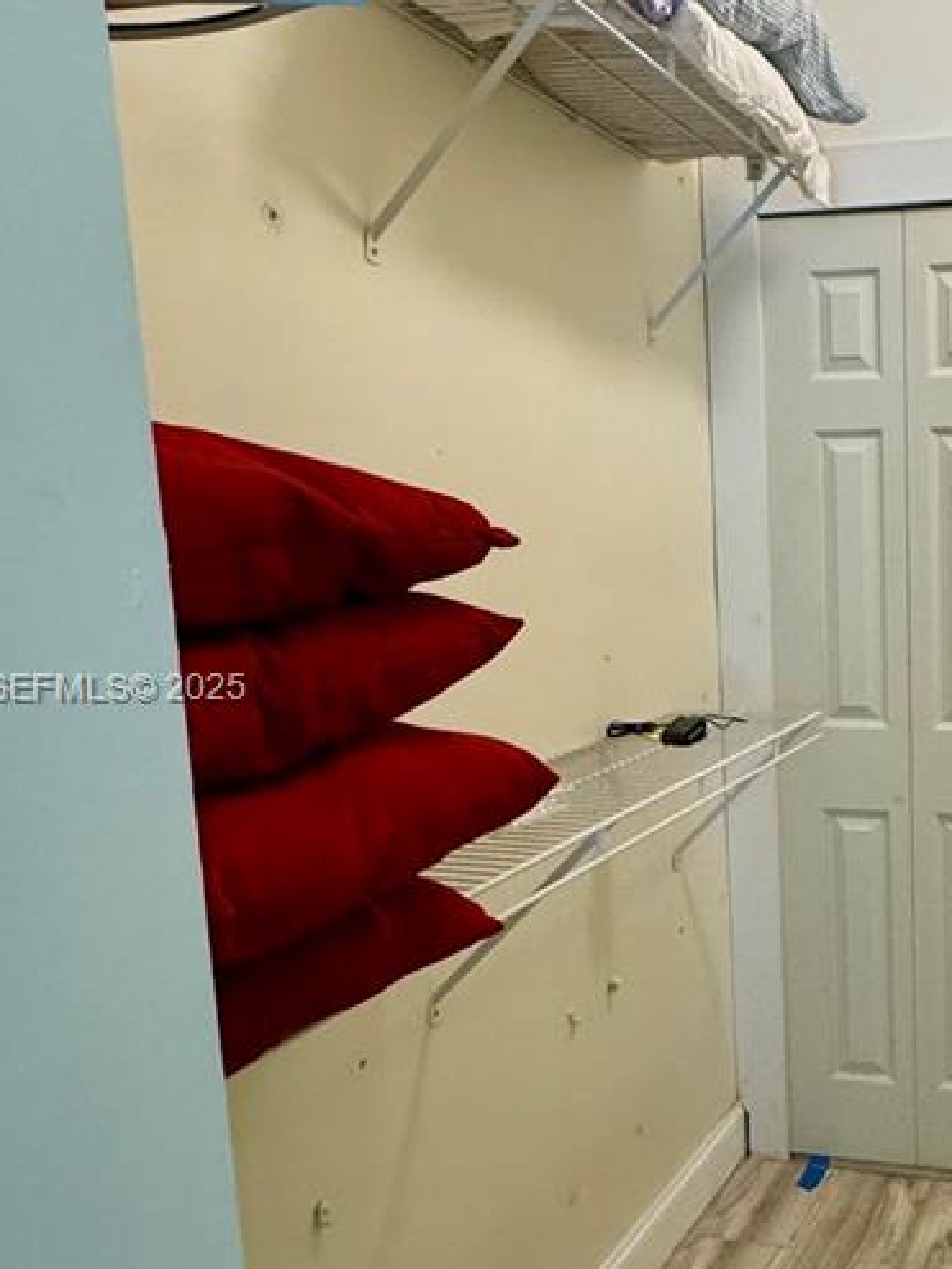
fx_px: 1246
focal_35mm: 34
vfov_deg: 53.9
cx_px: 926
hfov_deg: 37.8
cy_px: 691
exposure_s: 1/120
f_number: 2.2
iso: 250
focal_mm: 2.22
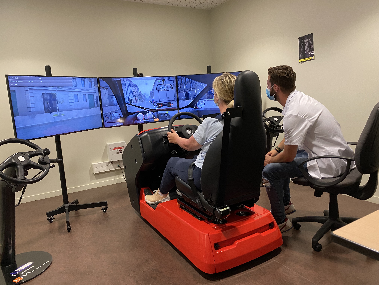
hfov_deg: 67.3
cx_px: 190
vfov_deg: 53.1
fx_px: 285
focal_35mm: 26
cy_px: 142
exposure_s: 1/50
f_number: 1.8
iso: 200
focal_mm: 4.25
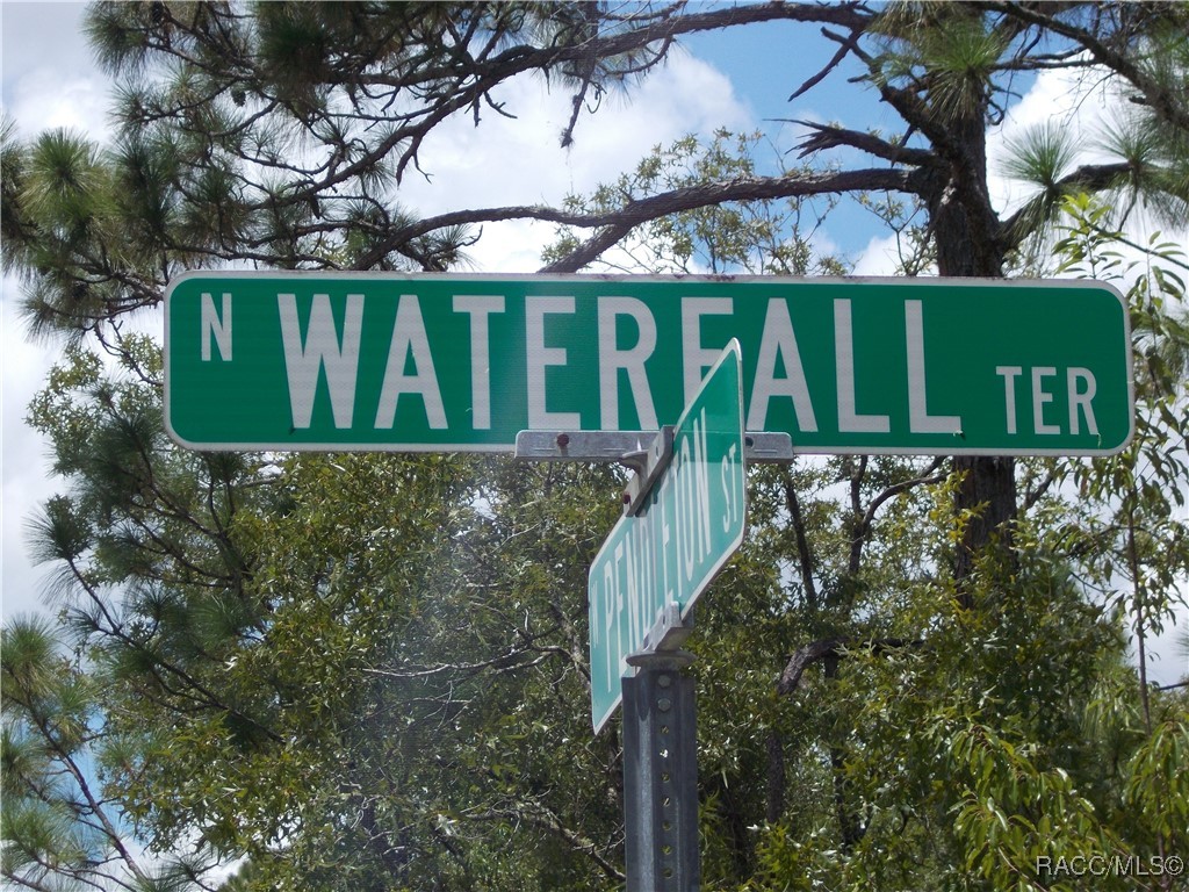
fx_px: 4465
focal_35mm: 130
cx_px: 594
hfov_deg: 15.2
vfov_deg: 11.4
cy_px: 446
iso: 80
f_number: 6.5
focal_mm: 23
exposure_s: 1/250
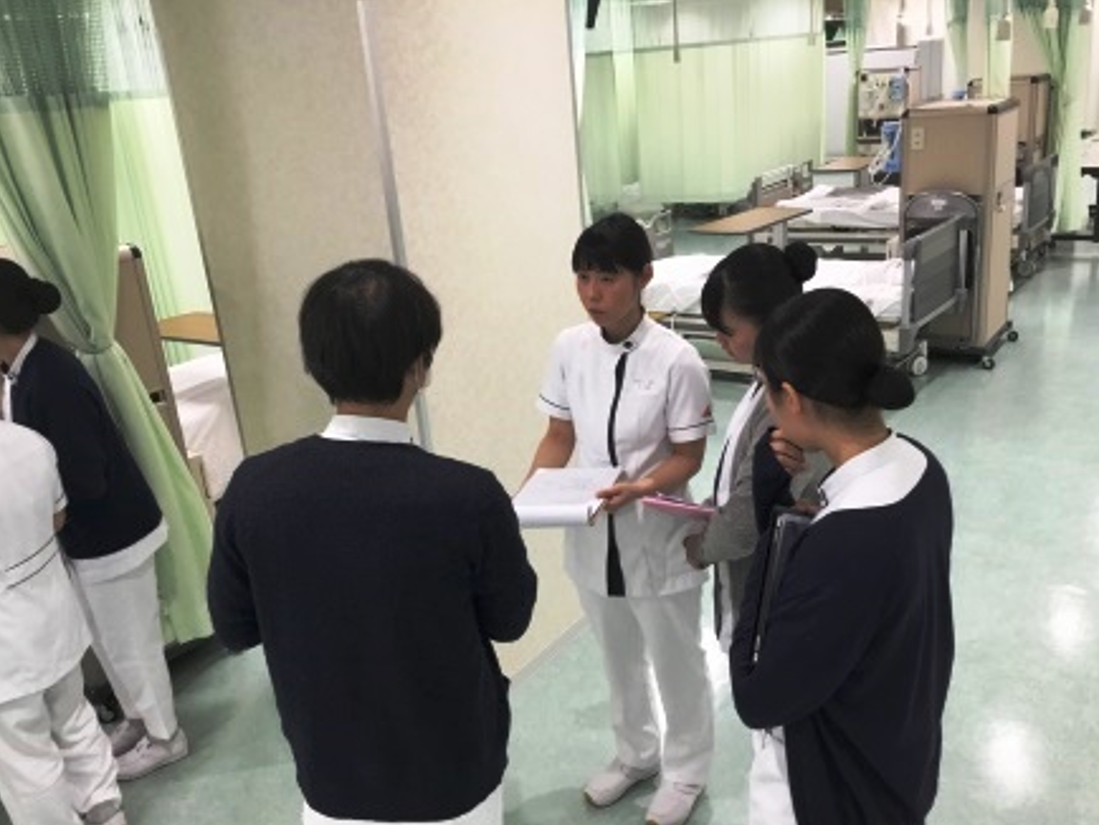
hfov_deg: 56.8
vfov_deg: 44.2
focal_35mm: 32
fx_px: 1017
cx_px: 560
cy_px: 418
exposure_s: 1/30
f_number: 2.4
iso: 50
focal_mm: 3.3
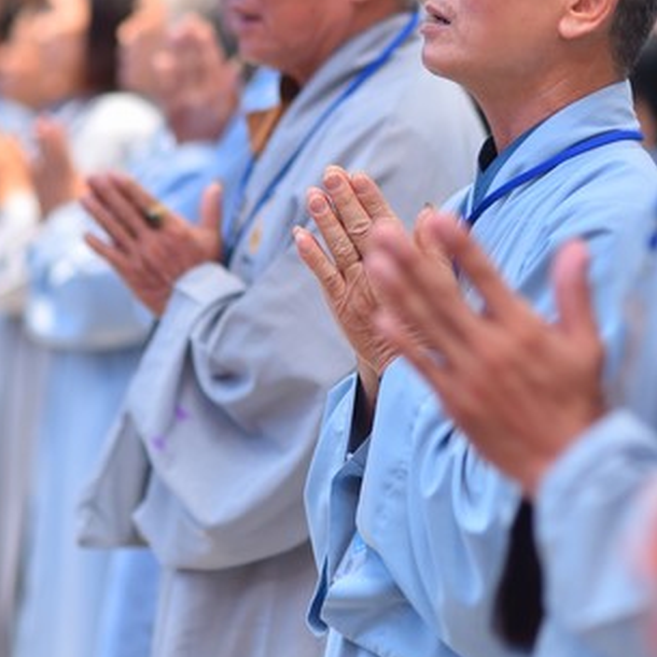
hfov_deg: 11.3
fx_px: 3307
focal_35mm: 154
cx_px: 264
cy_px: 265
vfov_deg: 11.3
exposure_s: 1/125
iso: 400
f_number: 2.2
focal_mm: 85
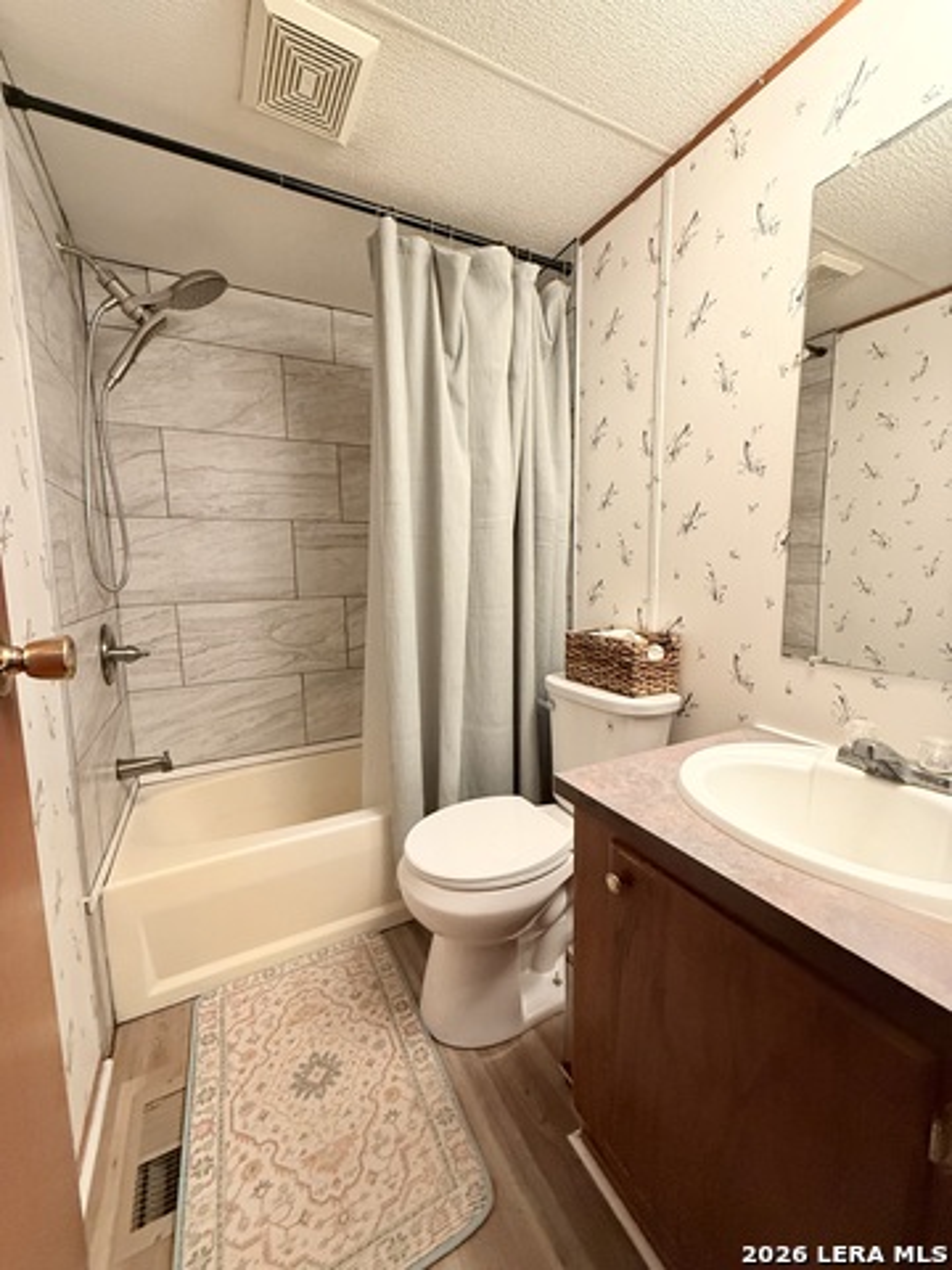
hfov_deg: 85.7
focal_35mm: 14
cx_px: 476
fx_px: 513
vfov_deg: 102.1
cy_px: 635
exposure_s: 1/60
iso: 500
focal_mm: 2.22
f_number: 2.2
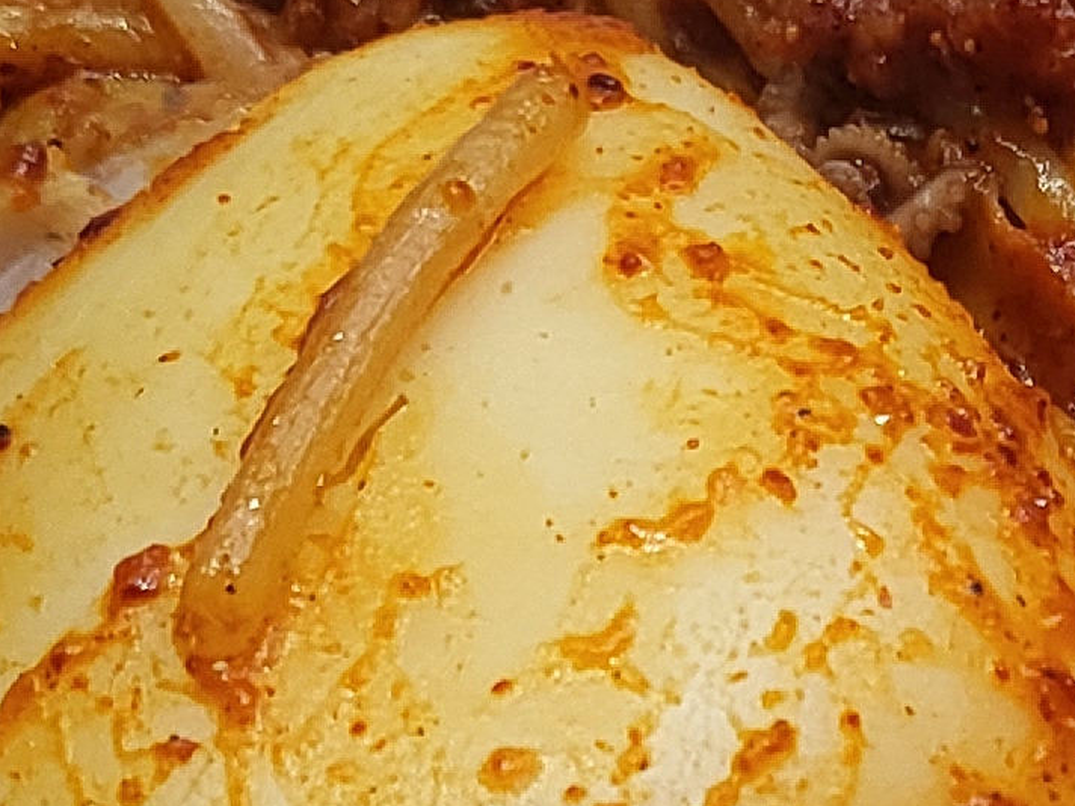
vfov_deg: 9.8
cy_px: 1313
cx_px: 1291
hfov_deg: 13.2
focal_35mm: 146
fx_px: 4534
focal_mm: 4.25
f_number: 1.8
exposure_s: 1/120
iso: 160
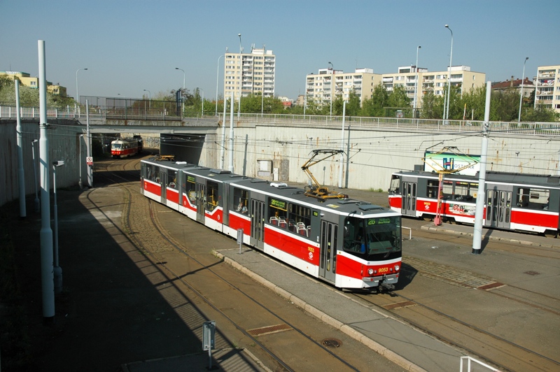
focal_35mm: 33
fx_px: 513
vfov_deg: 39.9
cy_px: 186
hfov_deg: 57.3
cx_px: 280
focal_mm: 22
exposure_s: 1/1600
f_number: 5
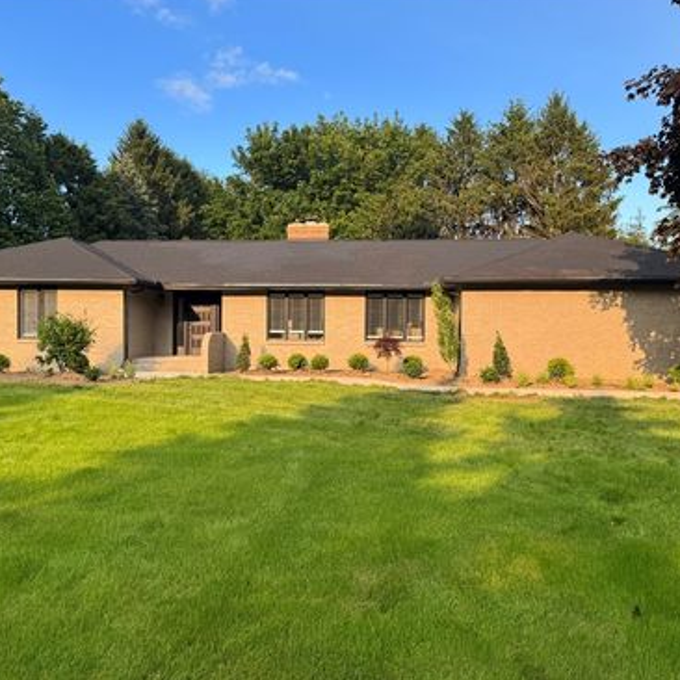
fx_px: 645
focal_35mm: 29
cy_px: 335
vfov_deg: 55.6
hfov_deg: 55.6
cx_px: 329
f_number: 1.78
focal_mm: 6.76
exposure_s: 1/980
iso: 80
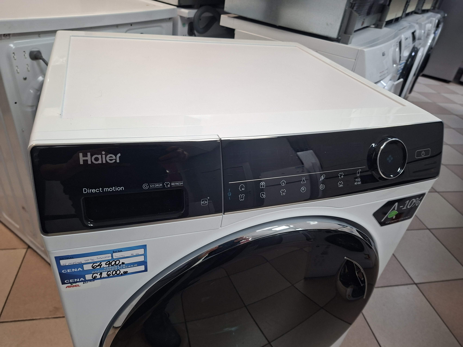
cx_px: 232
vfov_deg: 58.9
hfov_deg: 73.9
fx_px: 308
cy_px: 174
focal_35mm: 23
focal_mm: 5.54
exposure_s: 1/50
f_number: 1.8
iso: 200
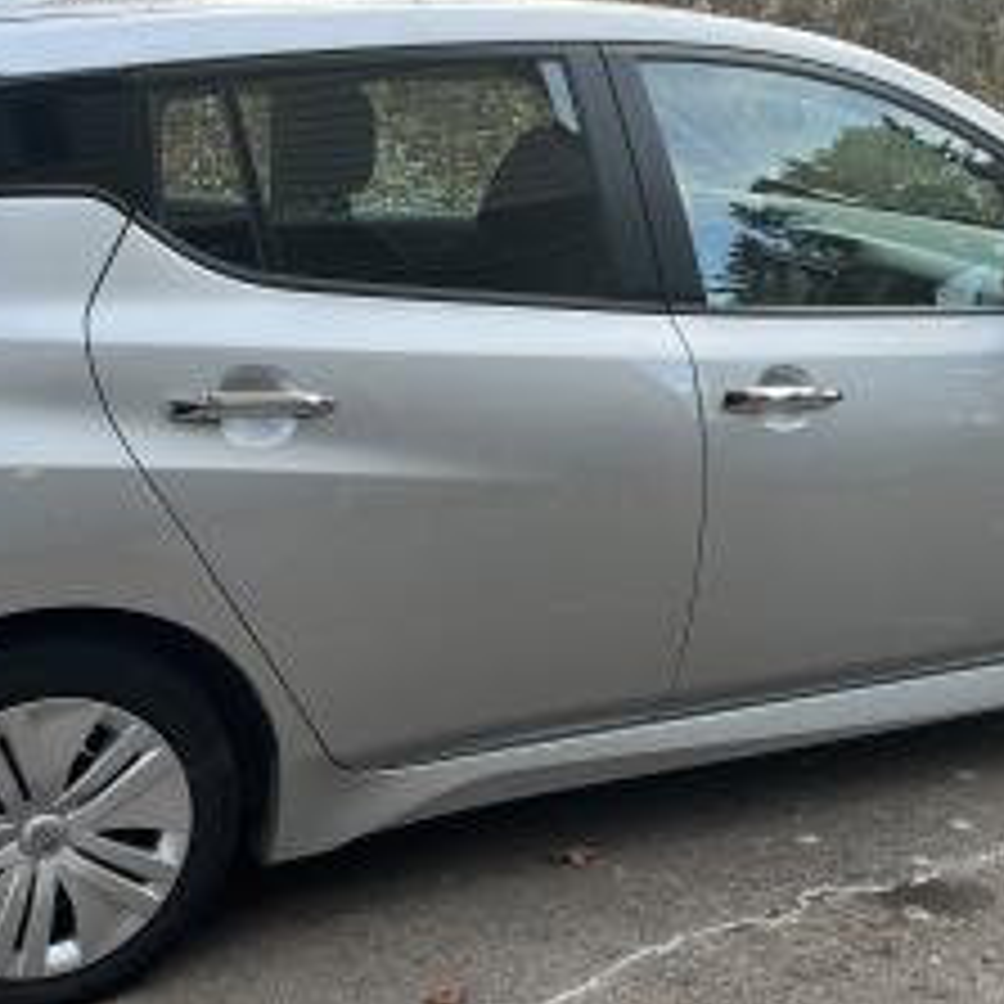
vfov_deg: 32.7
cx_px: 459
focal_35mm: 52
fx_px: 1706
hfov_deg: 32.8
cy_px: 567
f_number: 1.6
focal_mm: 5.1
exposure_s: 1/122
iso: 50
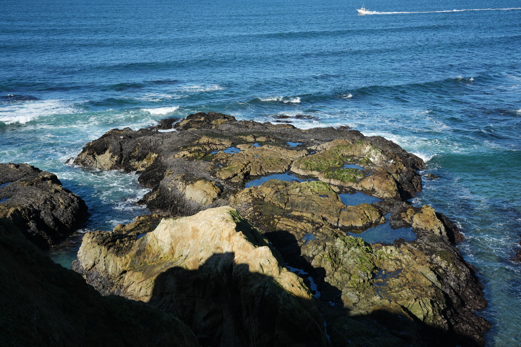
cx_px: 260
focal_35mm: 54
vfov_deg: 25.1
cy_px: 174
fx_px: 781
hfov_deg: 36.9
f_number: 5
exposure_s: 1/1250
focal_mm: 54
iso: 250
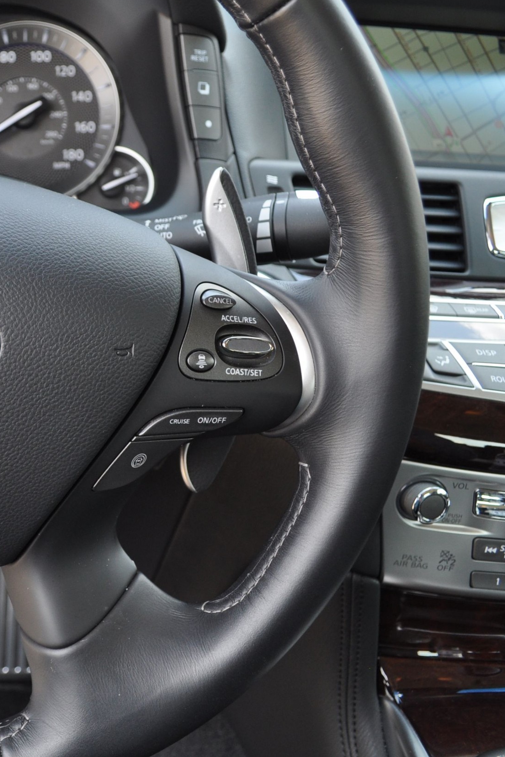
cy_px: 375
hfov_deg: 29.5
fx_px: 863
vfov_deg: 47.4
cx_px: -46
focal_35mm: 41
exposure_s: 1/100
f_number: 5
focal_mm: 18
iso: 400
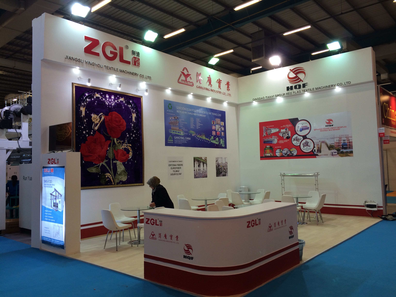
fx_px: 332
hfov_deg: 61.7
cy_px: 148
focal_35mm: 29
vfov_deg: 48.2
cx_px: 198
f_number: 2.2
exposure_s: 1/50
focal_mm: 4.15
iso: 40
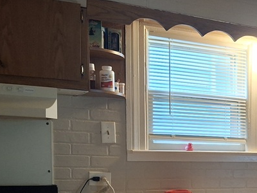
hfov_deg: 27.8
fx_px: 475
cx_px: 279
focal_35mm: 64
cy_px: 184
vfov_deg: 22.2
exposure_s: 1/40
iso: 250
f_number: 1.8
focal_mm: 4.69
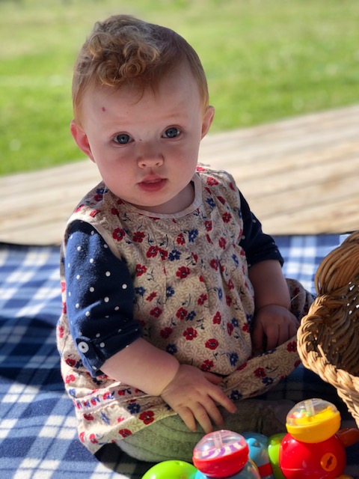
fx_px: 788
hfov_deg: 25.7
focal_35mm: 57
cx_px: 180
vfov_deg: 33.8
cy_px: 240
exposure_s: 1/384
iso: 20
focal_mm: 6.6
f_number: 2.8
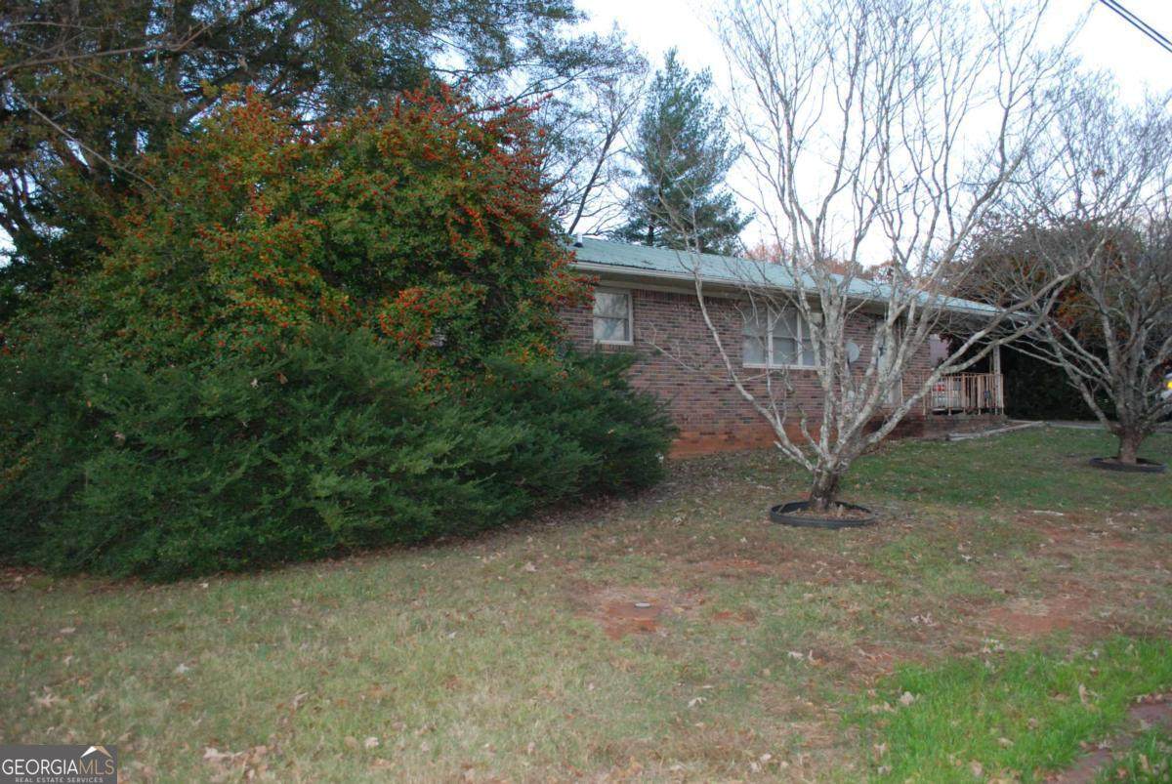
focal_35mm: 27
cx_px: 586
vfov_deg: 48.0
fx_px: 880
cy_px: 392
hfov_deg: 67.3
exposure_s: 1/60
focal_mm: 18
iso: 800
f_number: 5
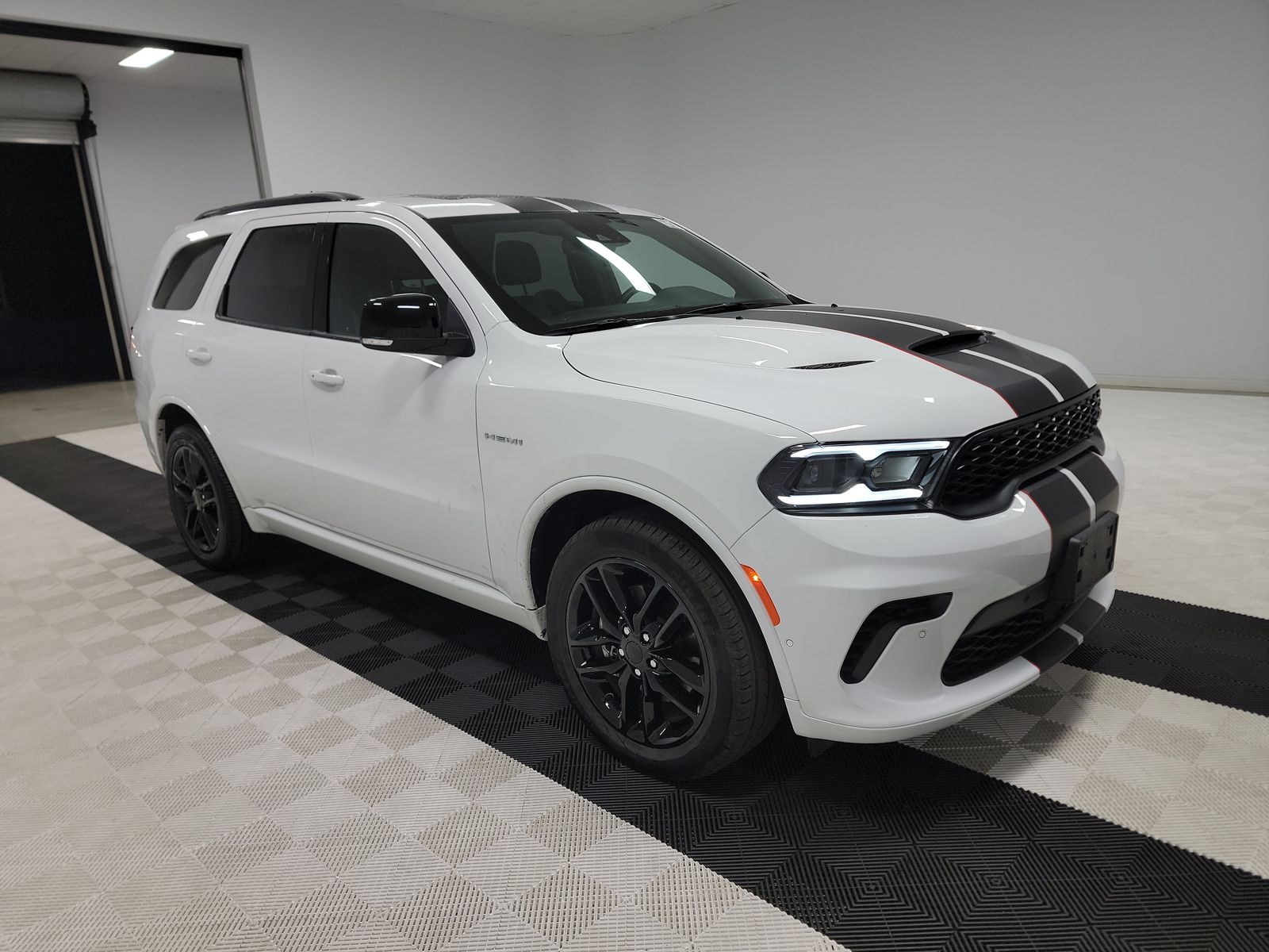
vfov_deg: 56.8
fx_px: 880
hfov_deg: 71.6
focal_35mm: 24
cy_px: 476
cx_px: 634
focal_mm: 6.7
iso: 59
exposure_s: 1/119
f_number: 1.8
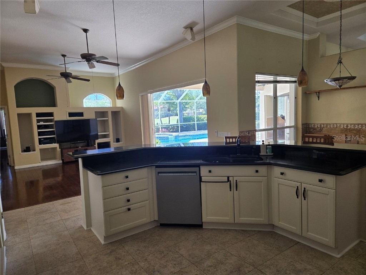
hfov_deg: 73.9
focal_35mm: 23
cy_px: 138
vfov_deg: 58.9
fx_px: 243
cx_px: 183
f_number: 1.8
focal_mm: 5.4
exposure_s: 1/120
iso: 80
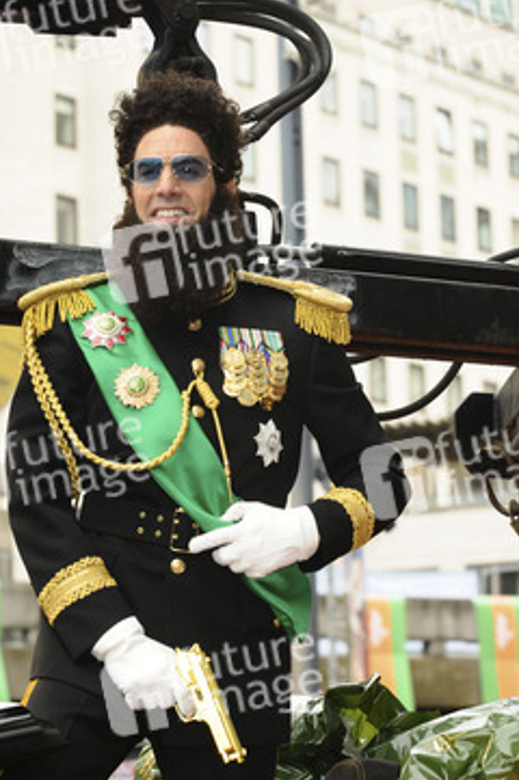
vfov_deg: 15.4
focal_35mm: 133
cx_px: 275
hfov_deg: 10.3
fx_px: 2881
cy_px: 361
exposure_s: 1/200
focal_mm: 80
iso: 640
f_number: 5
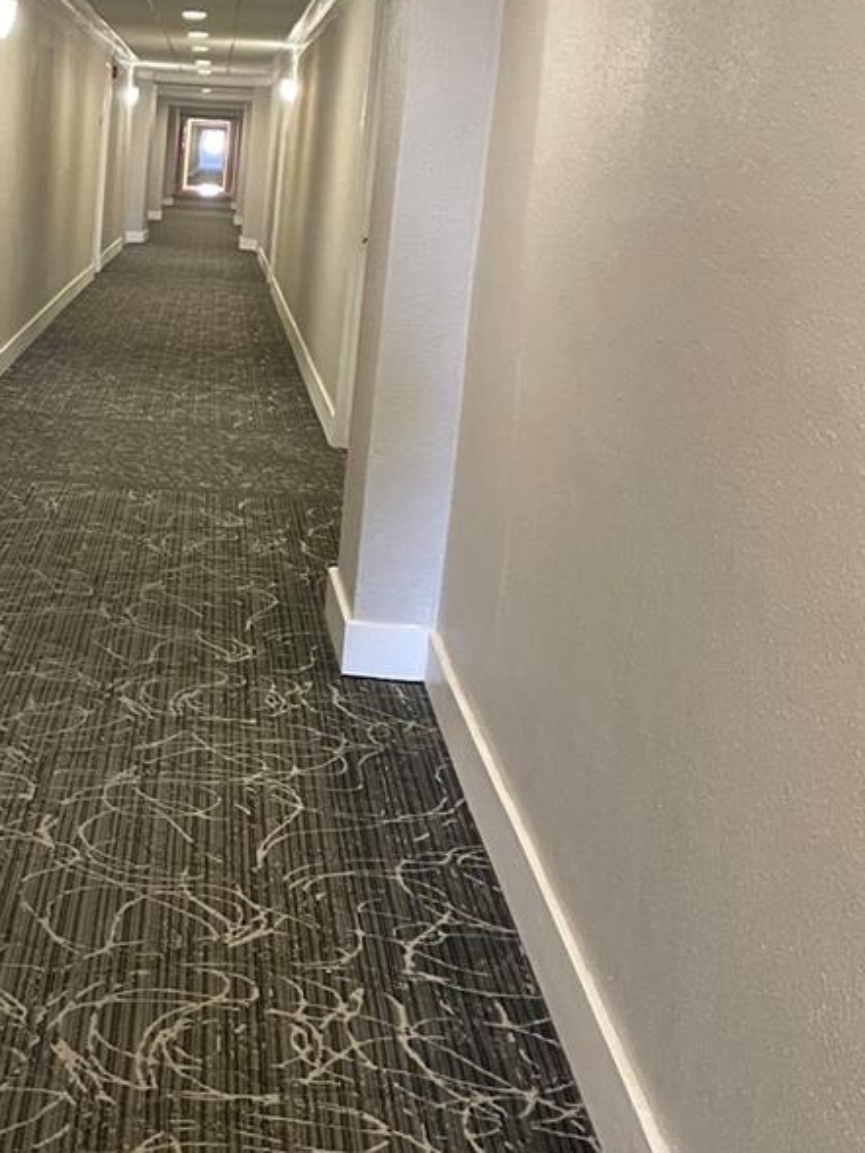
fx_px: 1765
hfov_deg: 26.5
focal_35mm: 53
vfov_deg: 36.0
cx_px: 61
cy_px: 460
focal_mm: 5.1
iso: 400
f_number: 1.6
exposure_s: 1/40
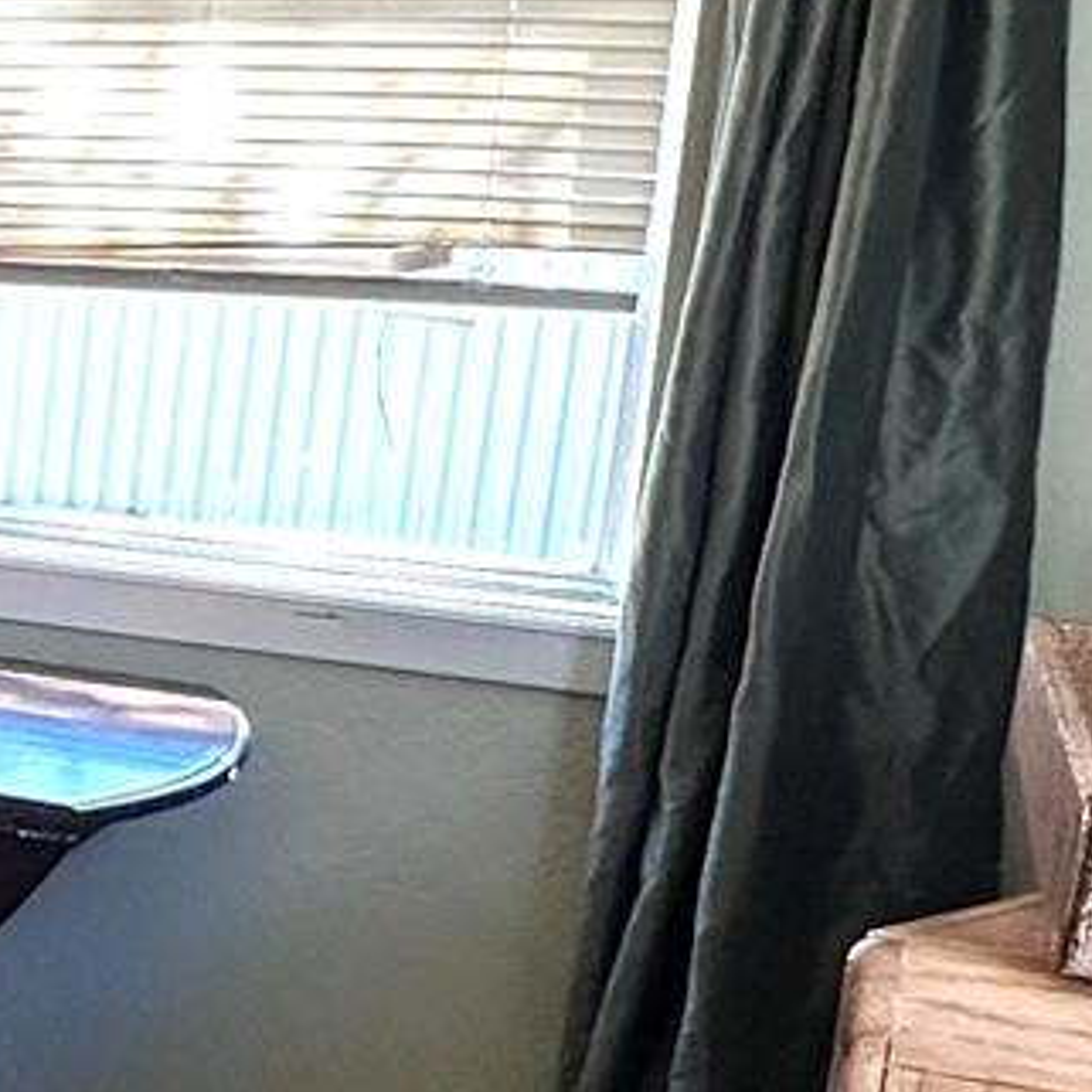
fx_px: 2820
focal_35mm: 79
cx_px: -963
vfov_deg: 21.9
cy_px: 609
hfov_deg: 17.2
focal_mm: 2.22
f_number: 2.2
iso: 200
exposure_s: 1/120
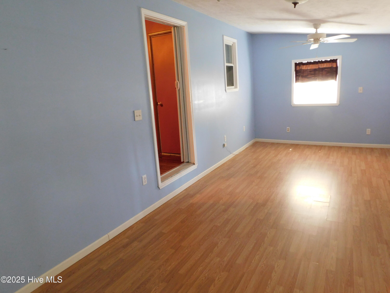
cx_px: 195
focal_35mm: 24
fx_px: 270
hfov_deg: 71.6
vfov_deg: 56.8
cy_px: 146
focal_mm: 4.1
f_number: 3
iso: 400
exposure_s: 1/13
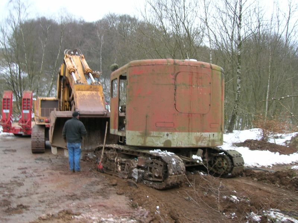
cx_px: 149
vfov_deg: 41.8
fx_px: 293
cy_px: 112
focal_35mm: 34
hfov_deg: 54.0
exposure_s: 1/18.8
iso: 50
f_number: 4.9
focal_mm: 5.7
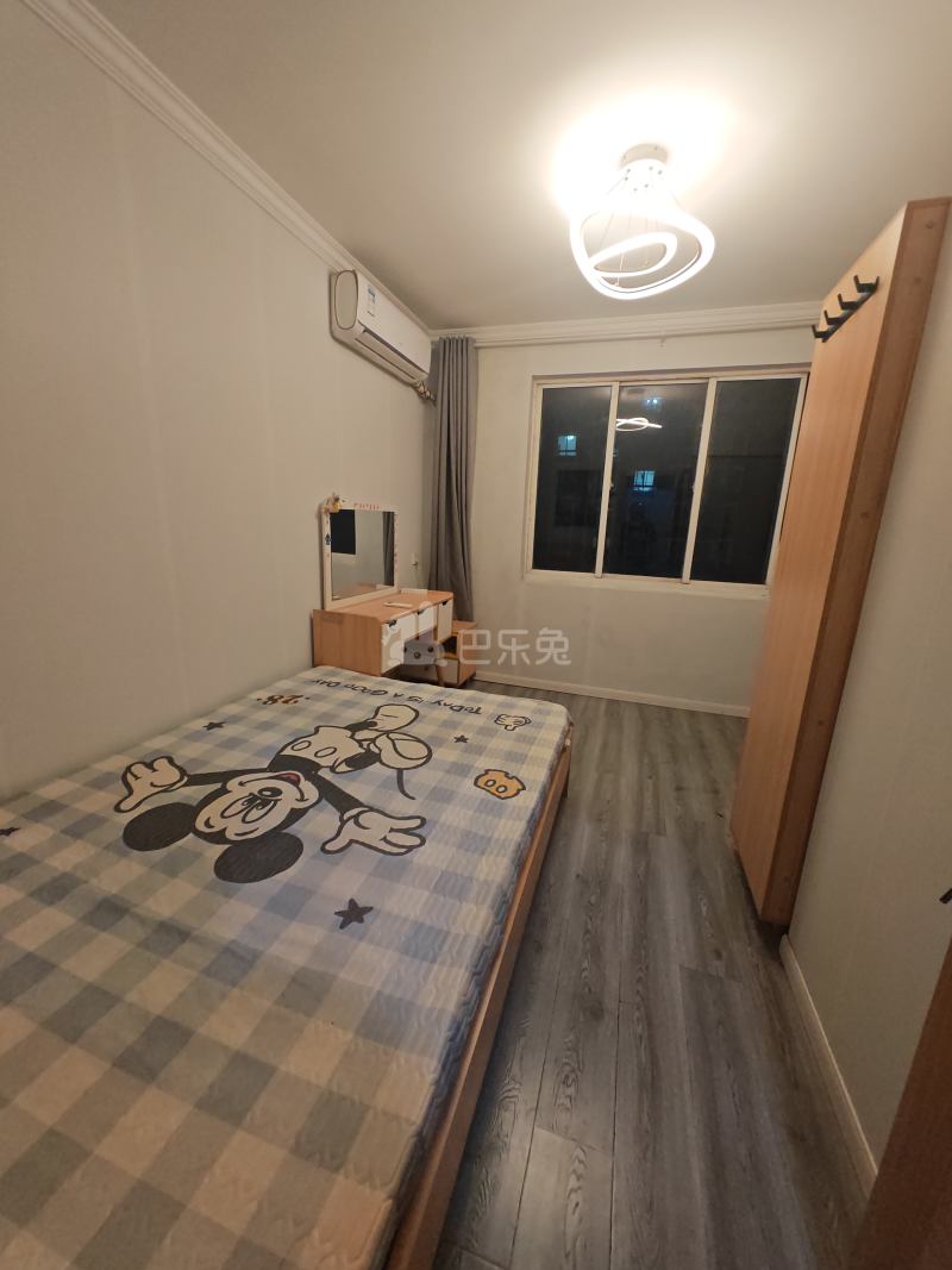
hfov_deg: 94.5
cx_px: 476
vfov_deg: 110.5
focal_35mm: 12
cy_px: 635
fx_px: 440
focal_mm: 1.82
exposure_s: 1/33
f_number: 2
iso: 160
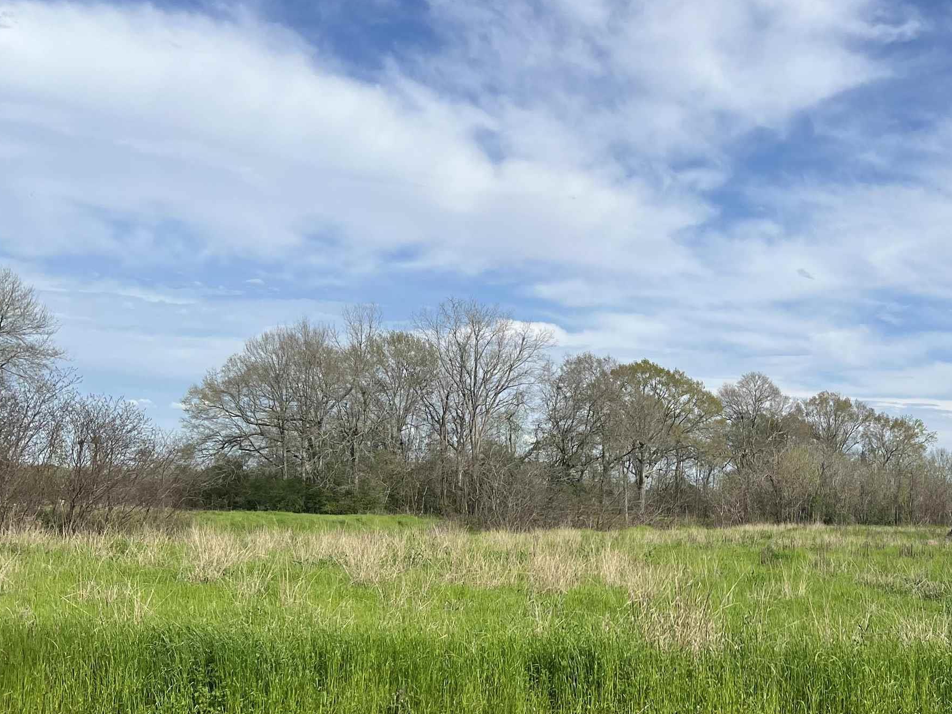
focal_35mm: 45
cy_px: 418
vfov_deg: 32.1
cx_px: 731
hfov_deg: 40.7
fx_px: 1237
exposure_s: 1/5882
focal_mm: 5.7
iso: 50
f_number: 1.5
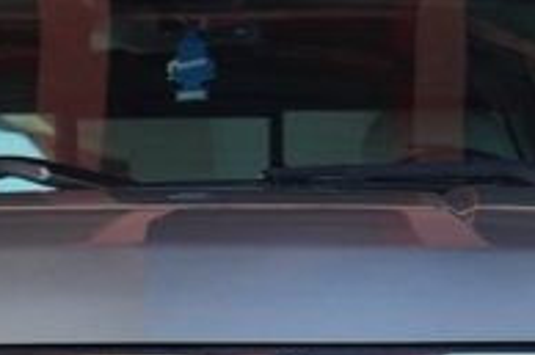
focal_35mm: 237
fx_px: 3519
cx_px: 143
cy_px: 537
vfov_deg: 5.7
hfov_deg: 8.7
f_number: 4
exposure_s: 1/60
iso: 200
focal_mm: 30
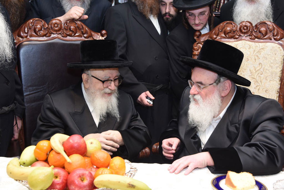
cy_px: 95
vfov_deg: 28.1
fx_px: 379
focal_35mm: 48
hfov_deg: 41.1
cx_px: 142
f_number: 5.6
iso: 1000
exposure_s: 1/125
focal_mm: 48
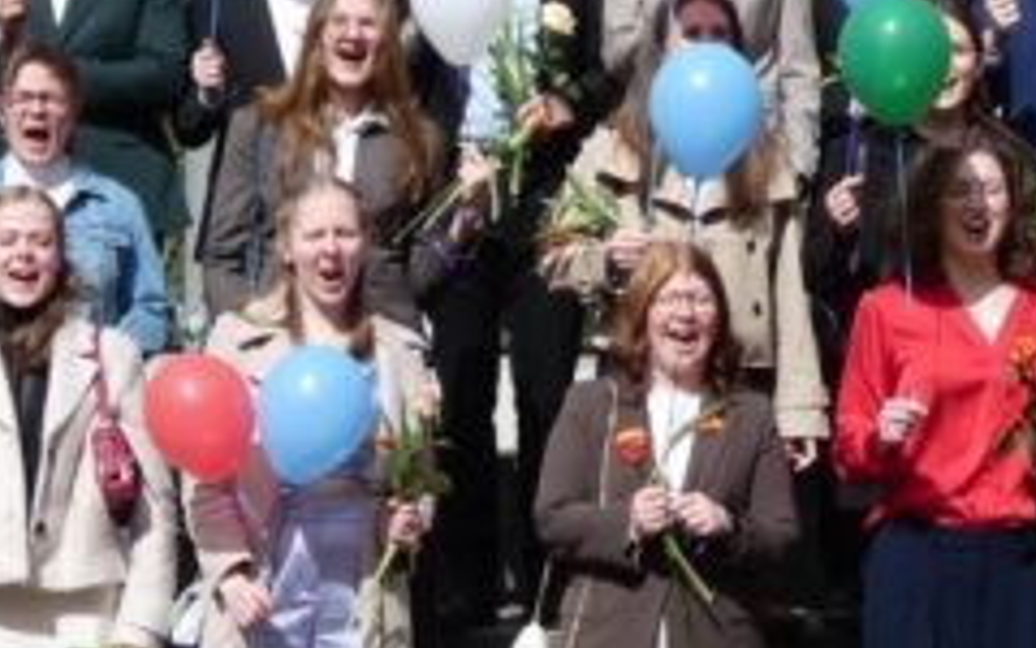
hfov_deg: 14.4
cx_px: 514
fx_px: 4094
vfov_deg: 9.0
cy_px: 363
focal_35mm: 145
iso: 80
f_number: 4
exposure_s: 1/800
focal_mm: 7.3
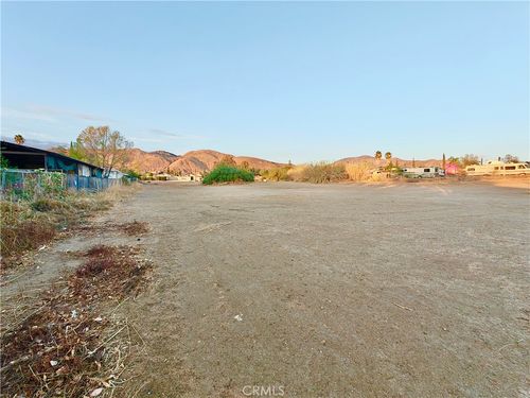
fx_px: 214
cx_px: 265
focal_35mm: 14
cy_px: 199
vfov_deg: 85.7
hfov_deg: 102.1
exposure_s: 1/137
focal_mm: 2.62
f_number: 2.2
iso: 64
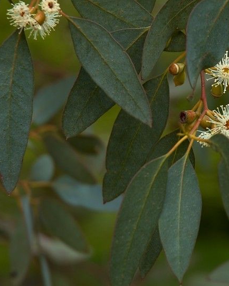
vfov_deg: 10.4
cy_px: 128
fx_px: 1575
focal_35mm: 186
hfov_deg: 8.3
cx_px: 234
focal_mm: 70
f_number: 5.6
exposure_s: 1/125
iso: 200
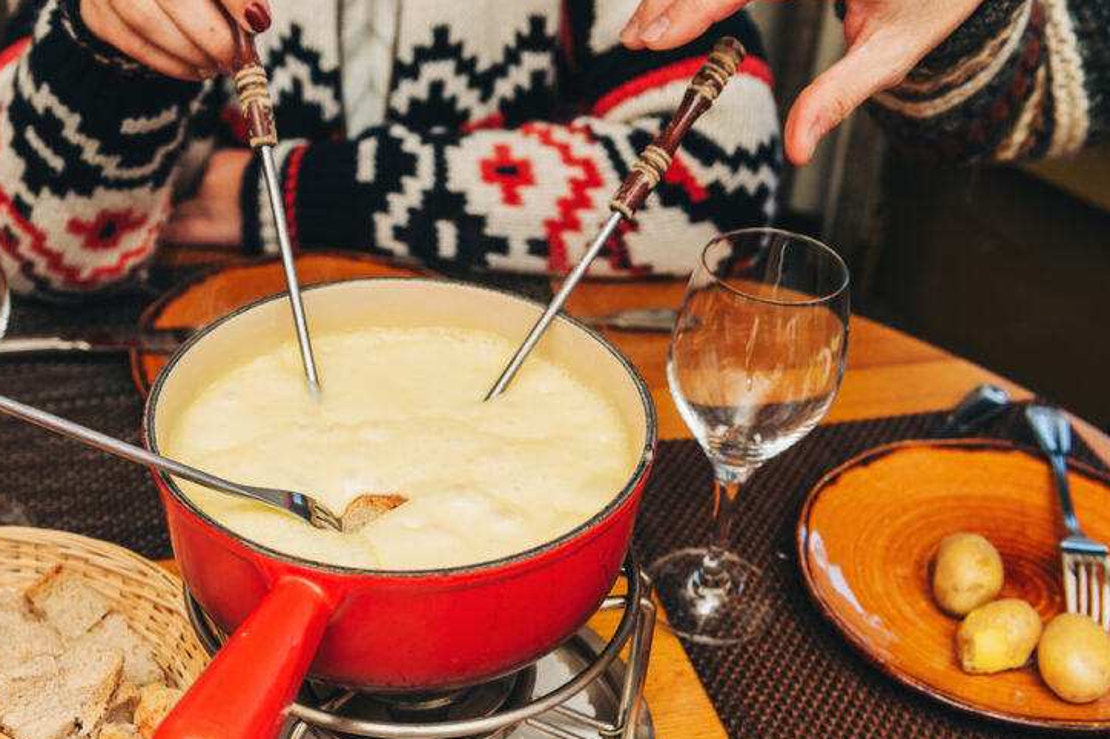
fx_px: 1571
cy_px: 520
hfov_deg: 38.9
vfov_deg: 26.2
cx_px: 499
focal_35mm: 51
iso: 400
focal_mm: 36
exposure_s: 1/250
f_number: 4.5
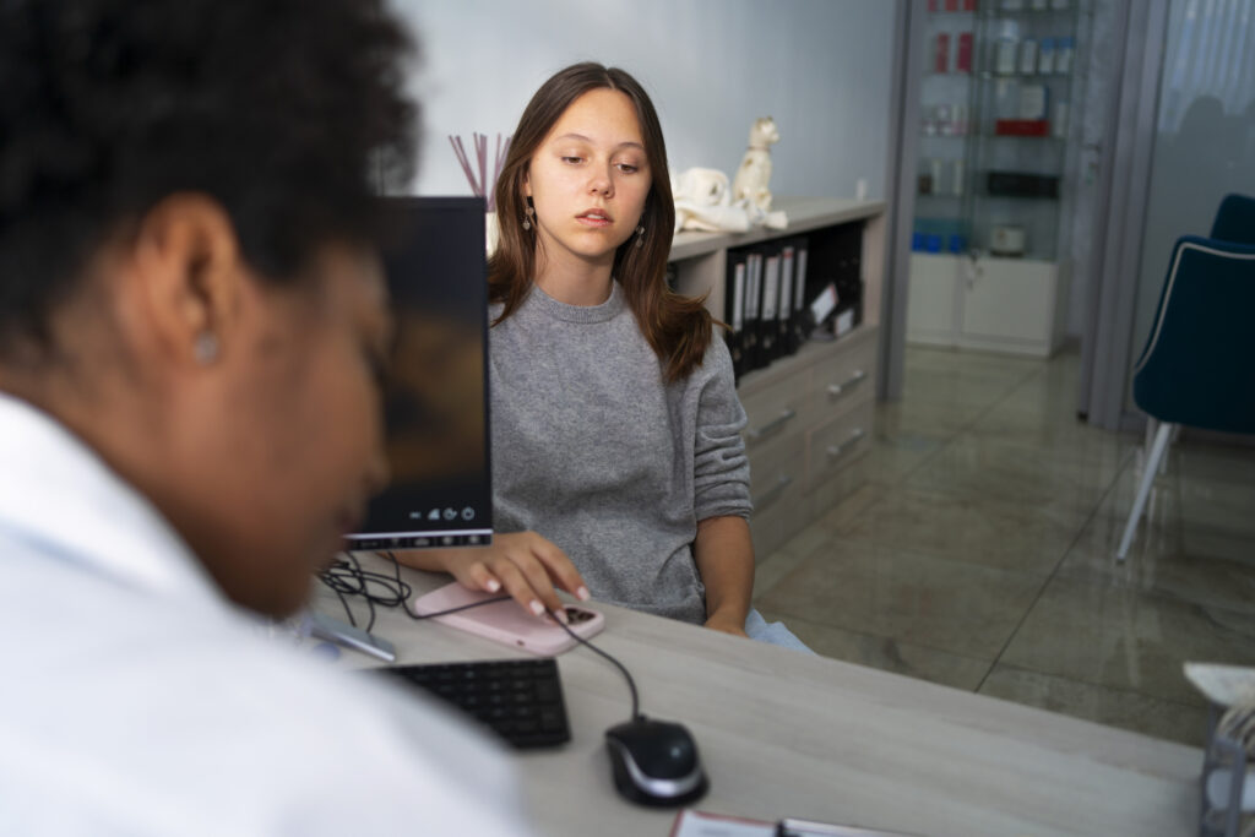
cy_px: 418
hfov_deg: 54.4
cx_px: 628
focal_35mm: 35
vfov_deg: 37.9
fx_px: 1220
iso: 250
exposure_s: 1/250
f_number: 2.5
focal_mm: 35
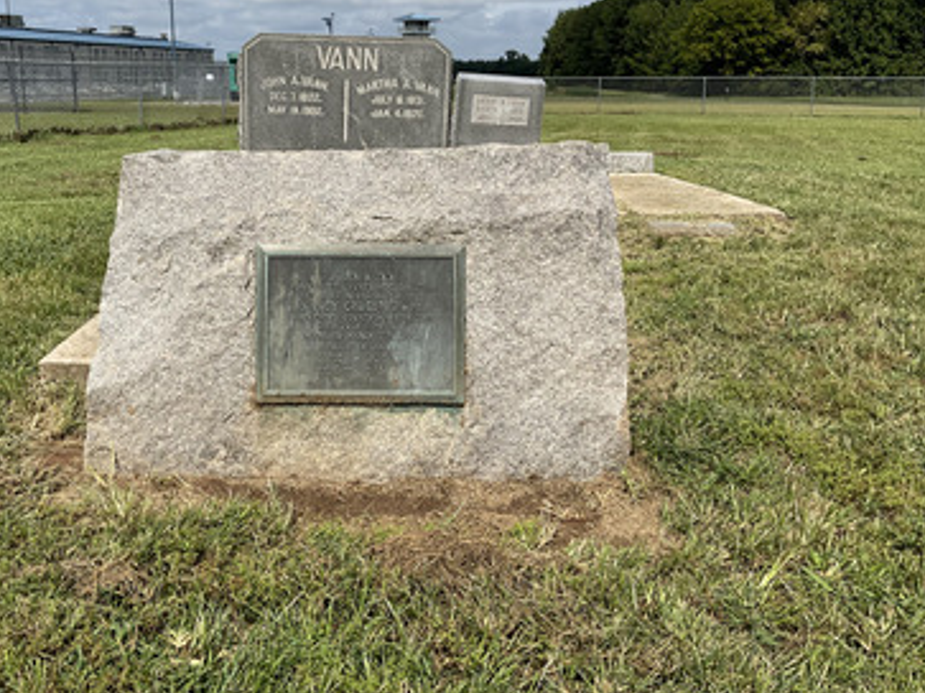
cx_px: 364
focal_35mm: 36
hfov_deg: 51.0
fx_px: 962
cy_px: 301
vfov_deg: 39.6
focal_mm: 3
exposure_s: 1/3125
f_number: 1.8
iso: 16
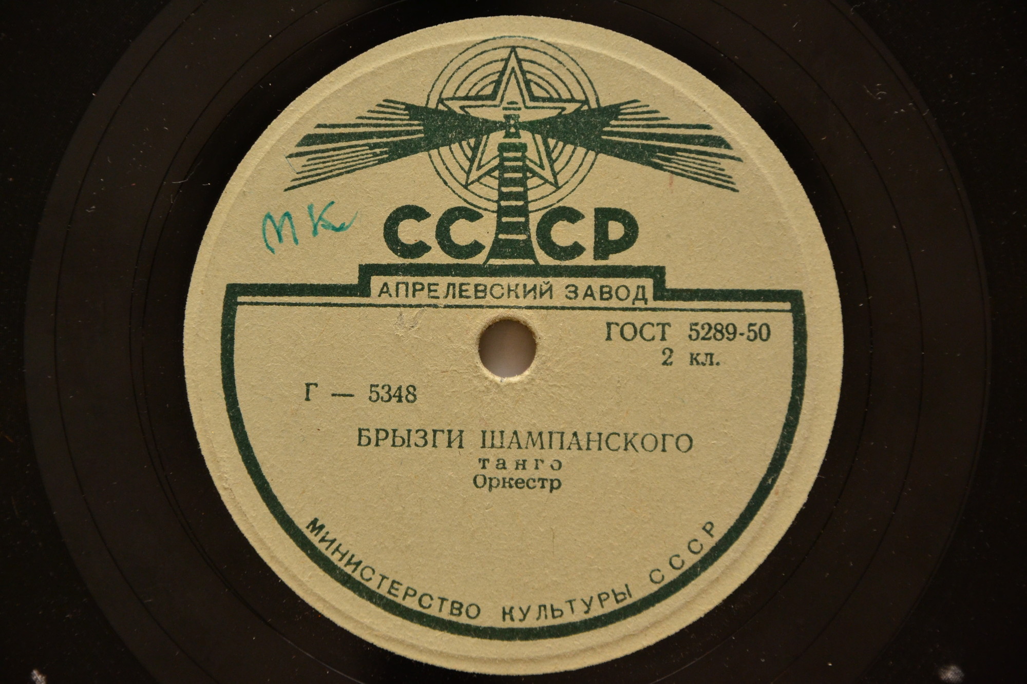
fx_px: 4492
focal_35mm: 158
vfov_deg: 8.7
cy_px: 342
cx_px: 514
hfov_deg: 13.0
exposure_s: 1/200
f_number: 7.1
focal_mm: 105
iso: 800
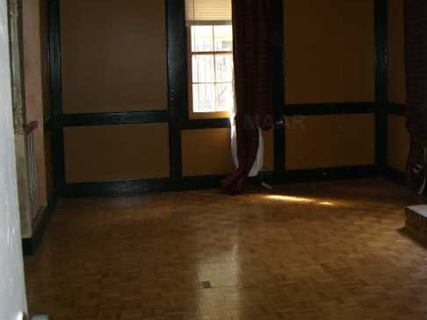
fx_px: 617
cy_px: 121
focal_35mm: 50
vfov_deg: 29.0
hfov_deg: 37.9
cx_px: 274
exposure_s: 1/60
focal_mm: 6.2
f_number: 2.7
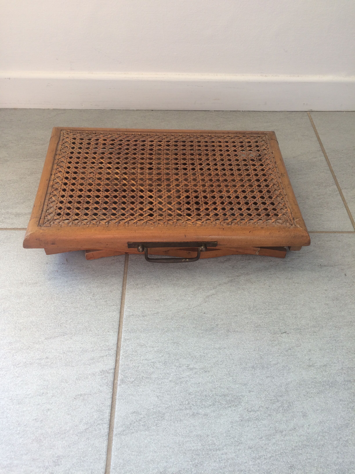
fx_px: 397
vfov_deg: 61.7
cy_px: 237
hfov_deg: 48.2
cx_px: 178
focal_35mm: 29
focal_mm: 4.15
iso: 40
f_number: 2.2
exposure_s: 1/50
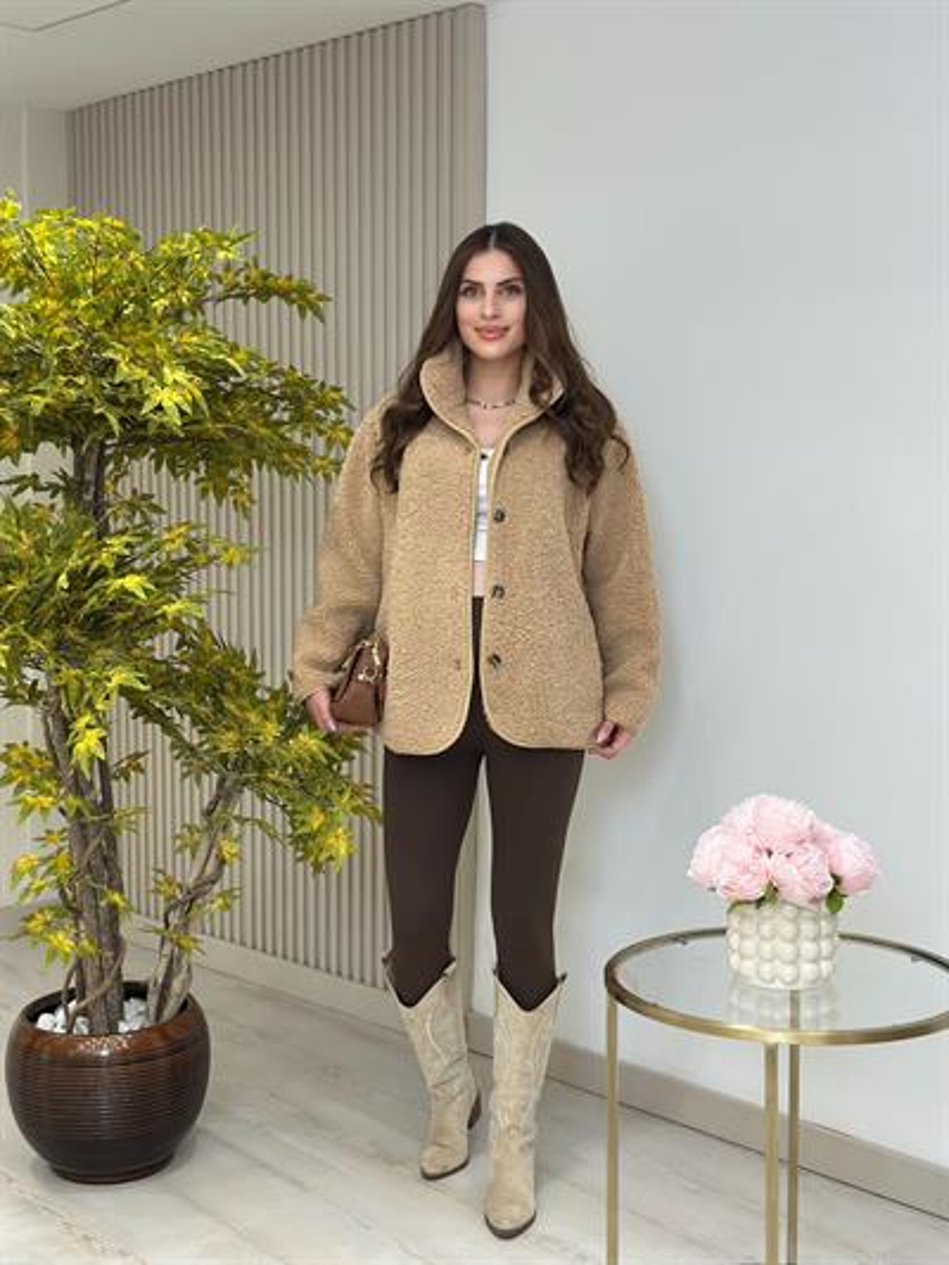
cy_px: 632
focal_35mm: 48
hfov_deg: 30.3
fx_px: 1754
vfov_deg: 39.6
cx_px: 474
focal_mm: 6.86
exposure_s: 1/141
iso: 64
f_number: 1.78
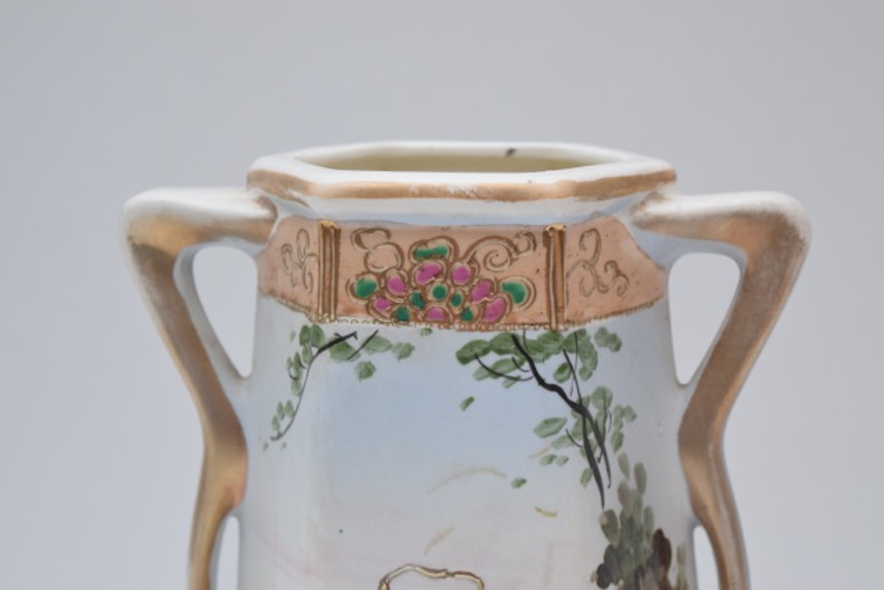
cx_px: 442
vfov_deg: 16.6
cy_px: 295
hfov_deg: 24.6
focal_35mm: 82
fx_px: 2026
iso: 800
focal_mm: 55
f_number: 5.6
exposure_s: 1/125
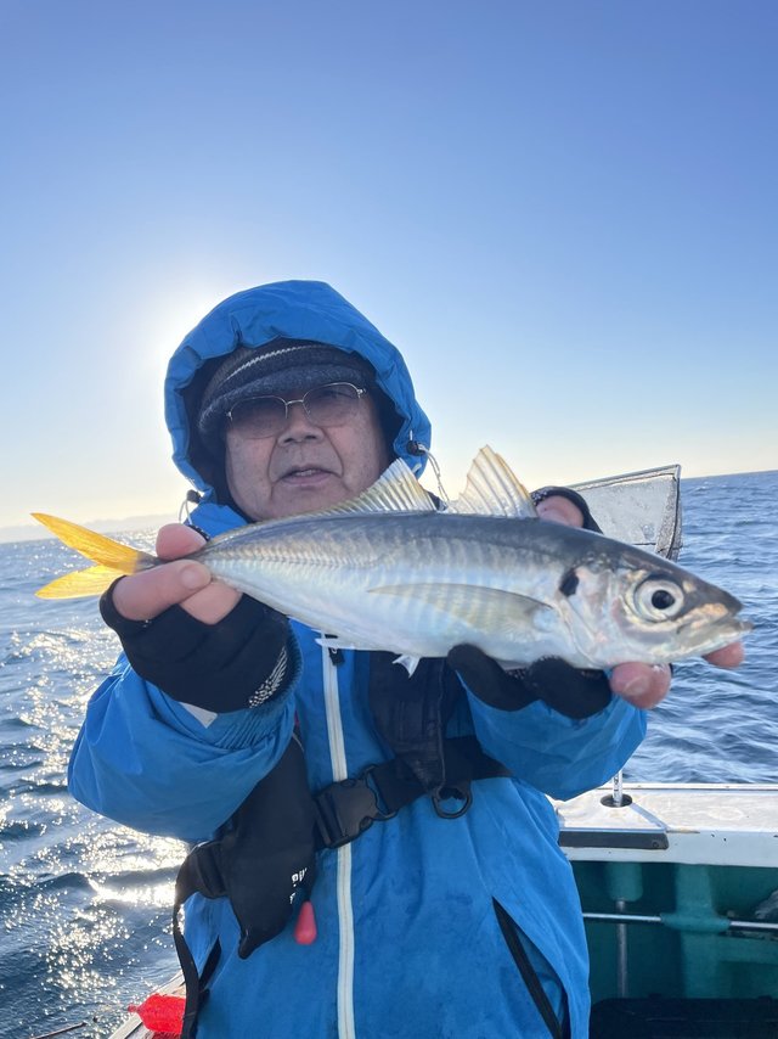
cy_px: 520
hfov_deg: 53.0
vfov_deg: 67.3
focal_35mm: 26
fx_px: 780
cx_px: 389
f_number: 1.6
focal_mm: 4.2
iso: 32
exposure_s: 1/2304
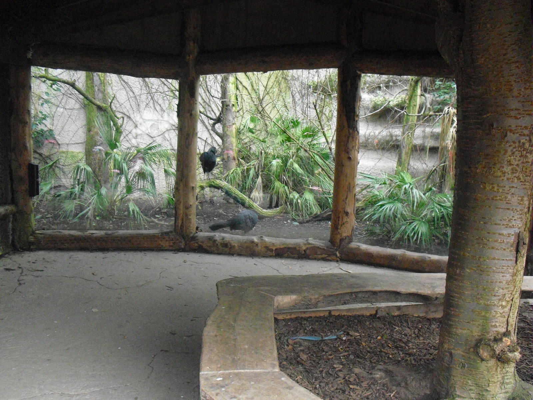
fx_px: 554
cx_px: 266
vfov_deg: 39.7
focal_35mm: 36
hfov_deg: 51.4
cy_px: 200
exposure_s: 1/125
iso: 800
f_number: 3.1
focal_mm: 6.3
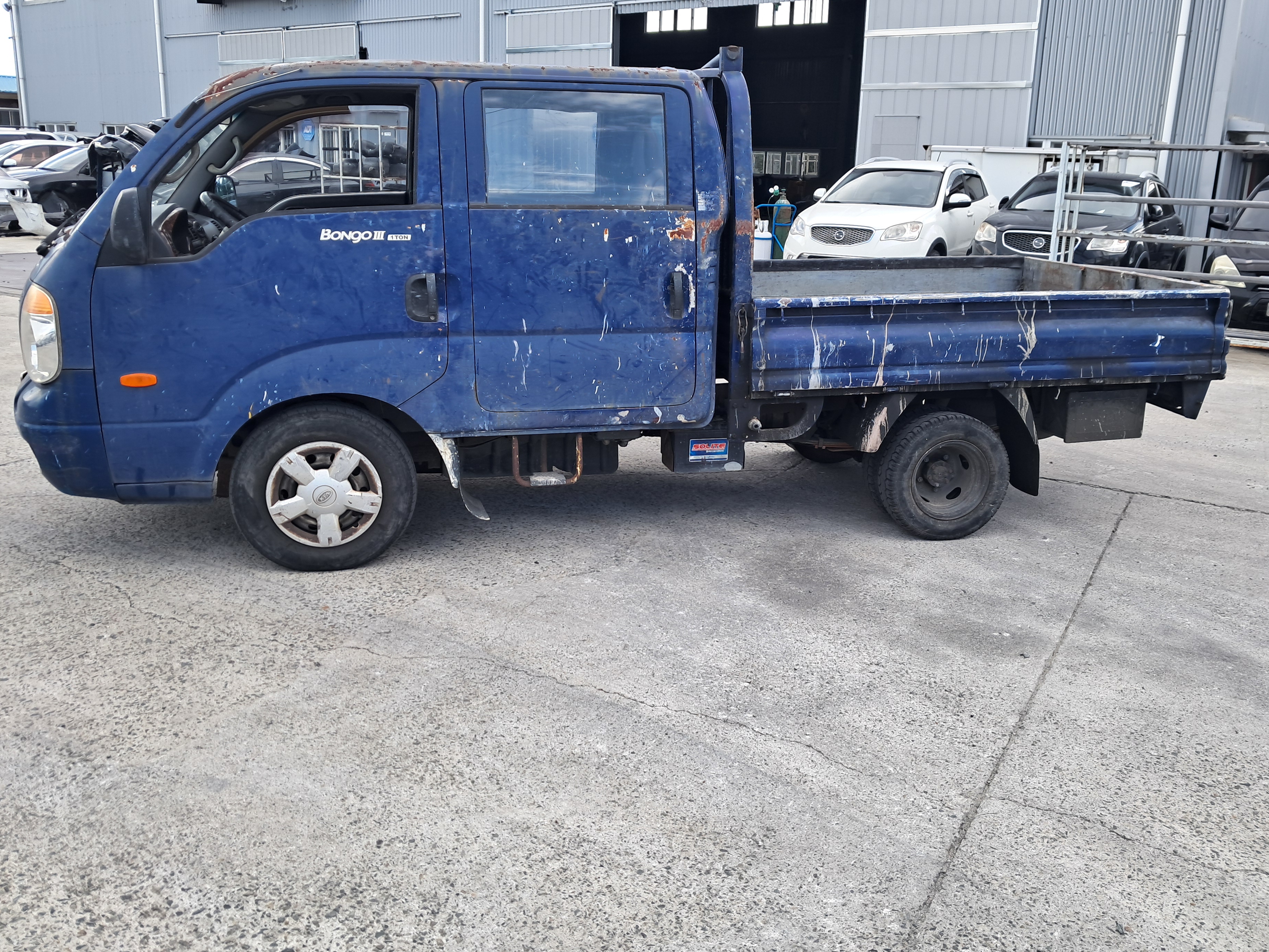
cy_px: 450
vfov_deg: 46.8
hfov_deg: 59.9
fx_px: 1100
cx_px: 670
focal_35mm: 30
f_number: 1.8
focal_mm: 4
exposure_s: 1/123
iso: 50
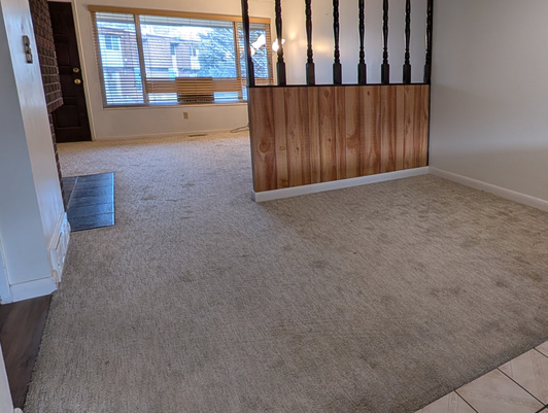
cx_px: 378
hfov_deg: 71.0
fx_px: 365
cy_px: 160
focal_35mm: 23
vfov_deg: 58.4
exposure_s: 1/120
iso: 57
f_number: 1.7
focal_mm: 2.02
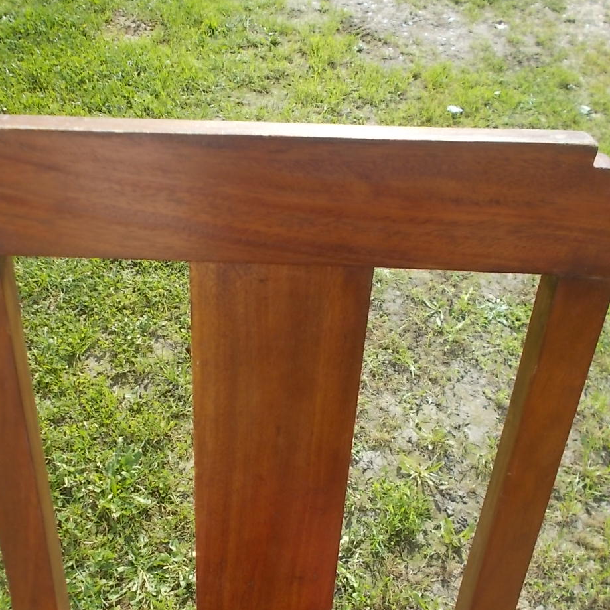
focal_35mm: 40
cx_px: 271
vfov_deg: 41.6
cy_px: 374
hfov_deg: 41.8
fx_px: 797
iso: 80
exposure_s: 1/400
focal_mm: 4.6
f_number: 3.2
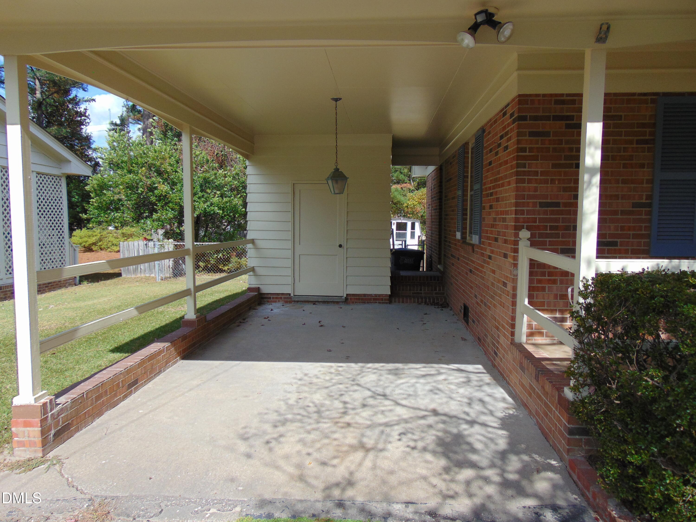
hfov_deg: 69.4
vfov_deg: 54.9
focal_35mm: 25
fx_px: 503
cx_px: 348
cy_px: 261
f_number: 3
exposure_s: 1/1000
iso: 80
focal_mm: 4.5
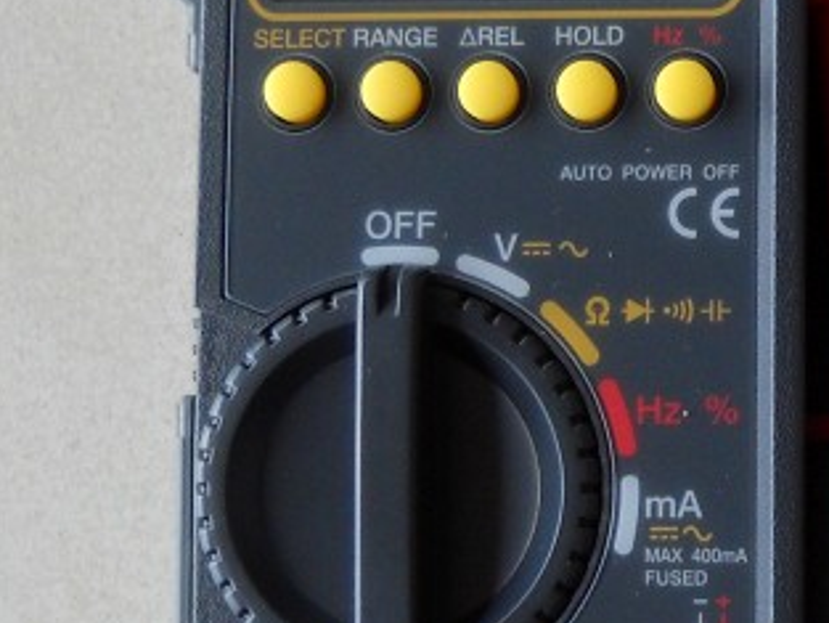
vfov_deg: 11.1
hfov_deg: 14.2
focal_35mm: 134
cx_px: 1030
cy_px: 321
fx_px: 3210
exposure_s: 1/60
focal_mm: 6.72
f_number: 3.1
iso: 118
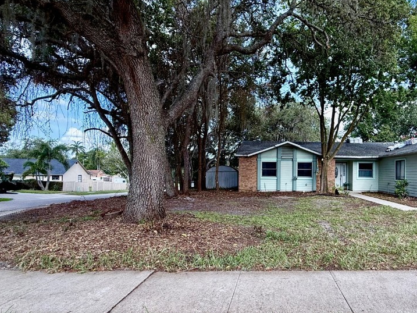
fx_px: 241
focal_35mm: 20
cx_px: 281
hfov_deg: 78.8
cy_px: 143
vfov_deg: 65.9
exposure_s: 1/421
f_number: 2.2
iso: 64
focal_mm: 2.22
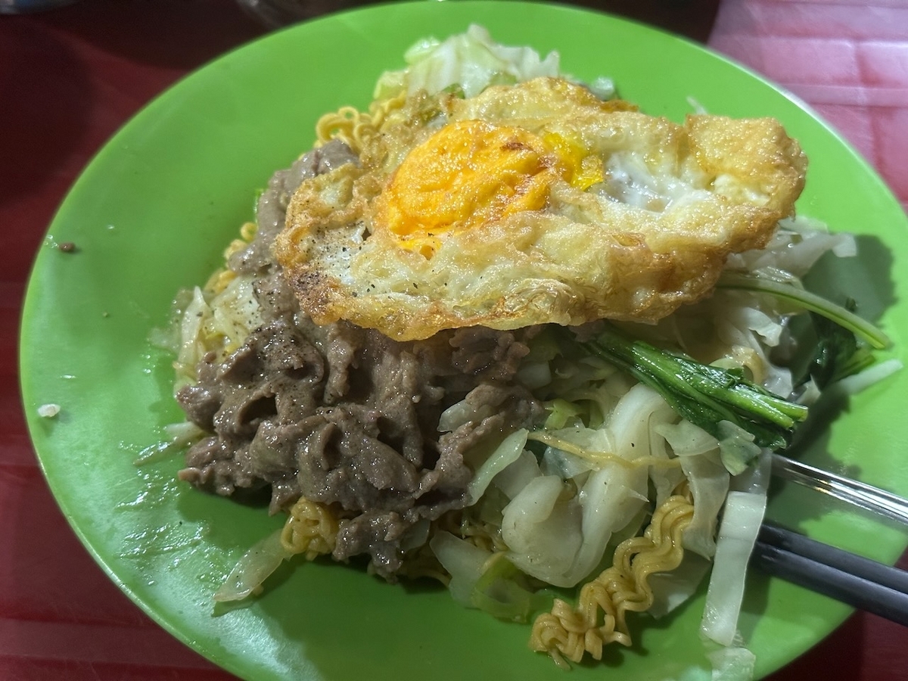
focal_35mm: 48
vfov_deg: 30.3
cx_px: 454
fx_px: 1259
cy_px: 340
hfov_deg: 39.7
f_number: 1.78
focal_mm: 6.86
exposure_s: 1/33
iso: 400
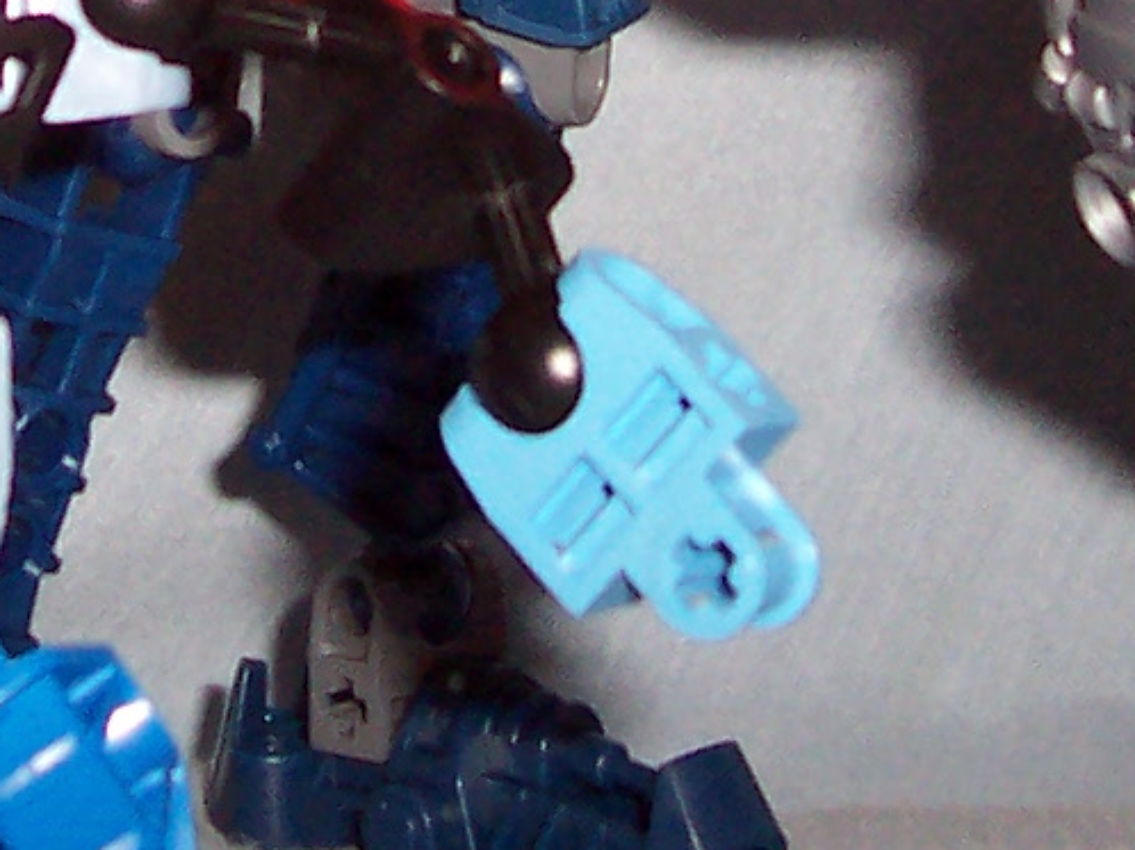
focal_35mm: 151
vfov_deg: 9.6
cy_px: -285
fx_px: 4949
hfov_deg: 13.1
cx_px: 353
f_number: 2.8
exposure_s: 1/60
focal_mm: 5.6
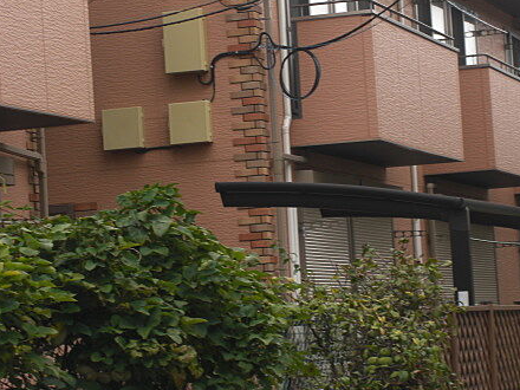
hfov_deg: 11.9
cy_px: 117
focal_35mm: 166
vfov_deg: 8.9
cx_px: 295
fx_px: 2494
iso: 100
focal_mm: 23.7
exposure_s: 1/100
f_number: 5.1
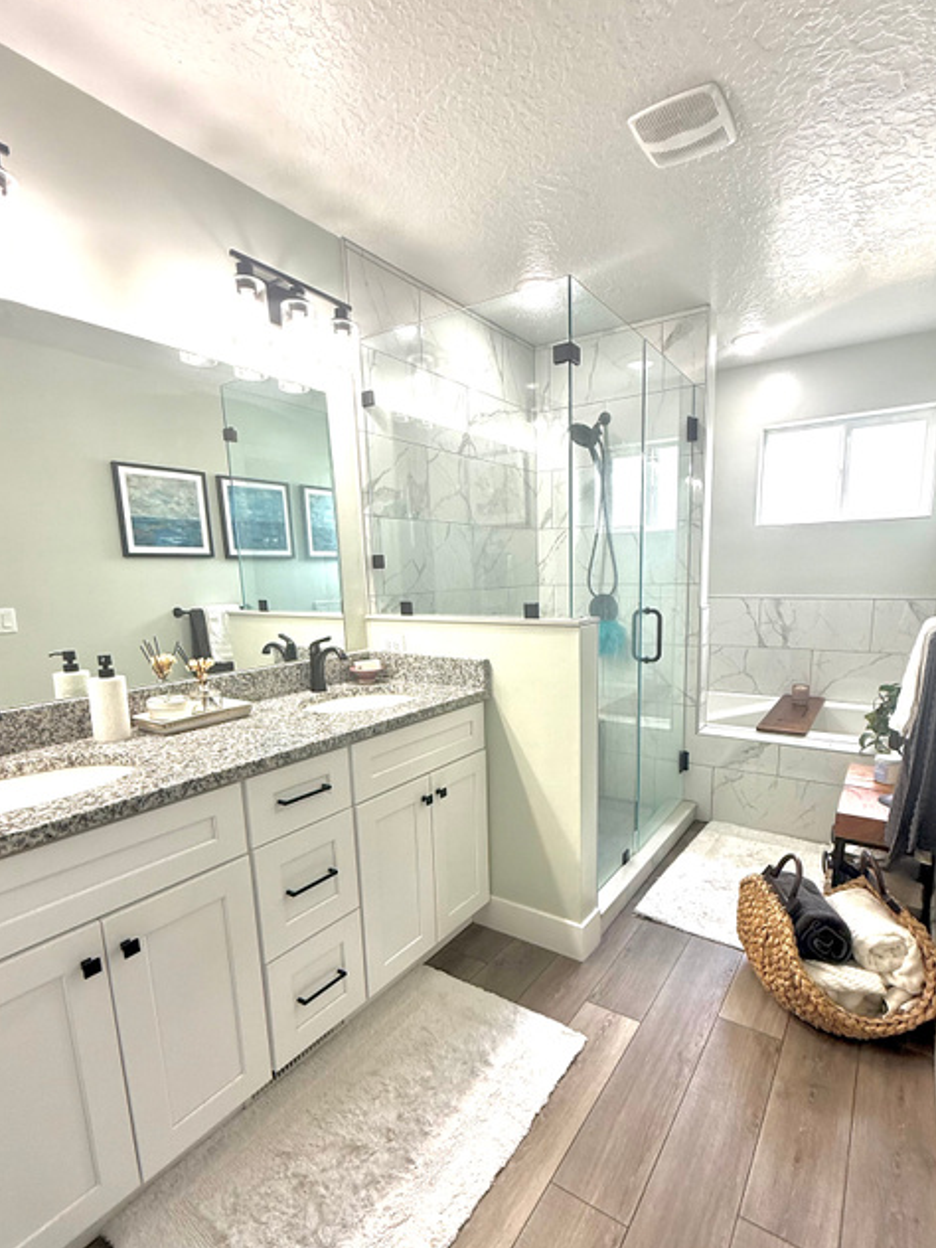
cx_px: 515
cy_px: 681
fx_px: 613
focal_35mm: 17
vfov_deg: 90.8
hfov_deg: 74.5
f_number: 2.2
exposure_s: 1/120
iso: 100
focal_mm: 2.22
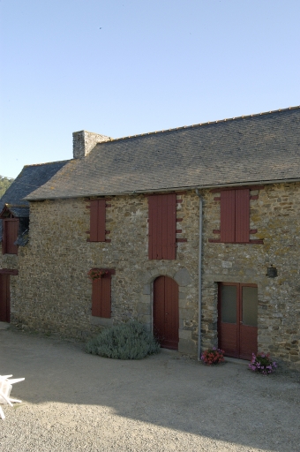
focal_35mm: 33
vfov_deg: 57.3
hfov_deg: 39.9
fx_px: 414
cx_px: 150
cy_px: 226
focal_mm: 22
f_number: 13
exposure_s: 1/125
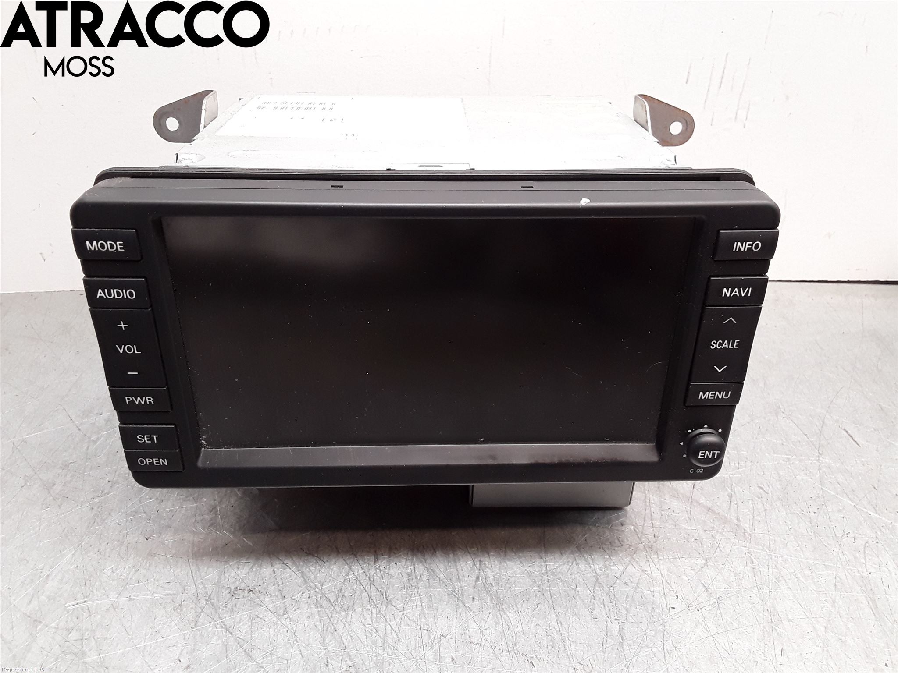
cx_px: 449
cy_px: 336
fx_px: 726
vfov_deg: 49.7
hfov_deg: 63.4
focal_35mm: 28
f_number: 1.9
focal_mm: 2.91
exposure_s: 1/50
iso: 100
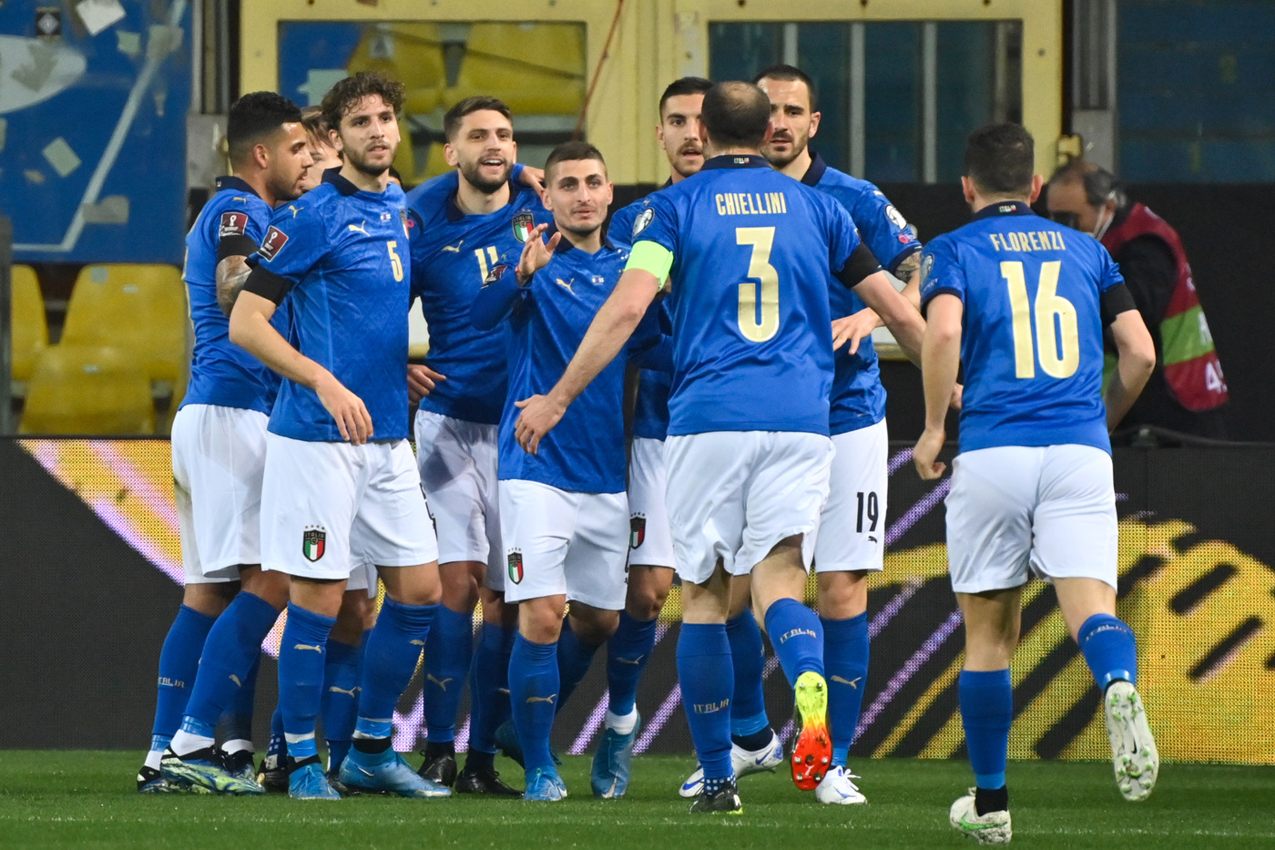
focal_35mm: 560
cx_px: 638
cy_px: 425
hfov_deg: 3.7
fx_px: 19830
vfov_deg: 2.5
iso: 2500
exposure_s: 1/1000
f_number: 5.6
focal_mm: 560
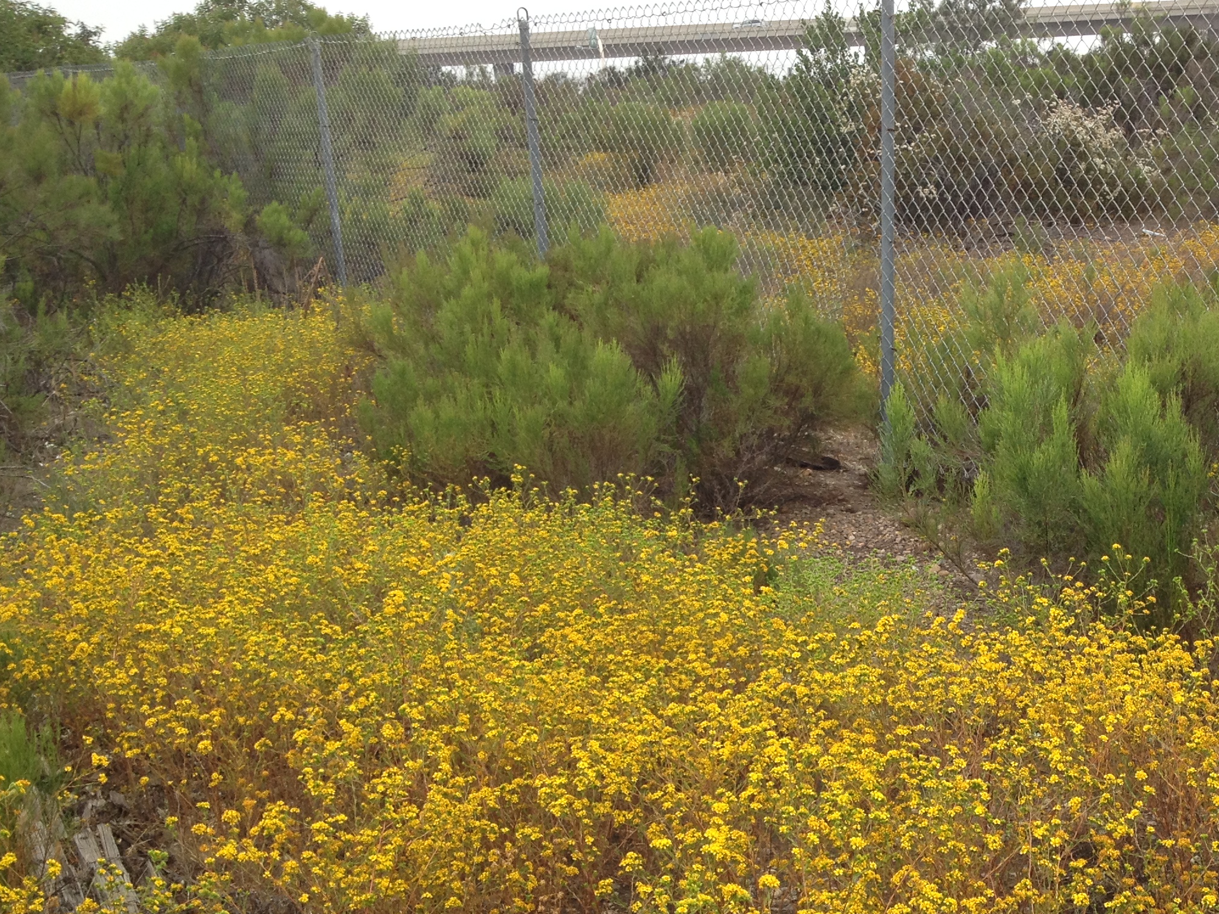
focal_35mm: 57
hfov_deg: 33.2
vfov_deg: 25.5
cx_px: 904
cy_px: 628
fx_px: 2007
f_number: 2.4
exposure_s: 1/192
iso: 50
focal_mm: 4.28
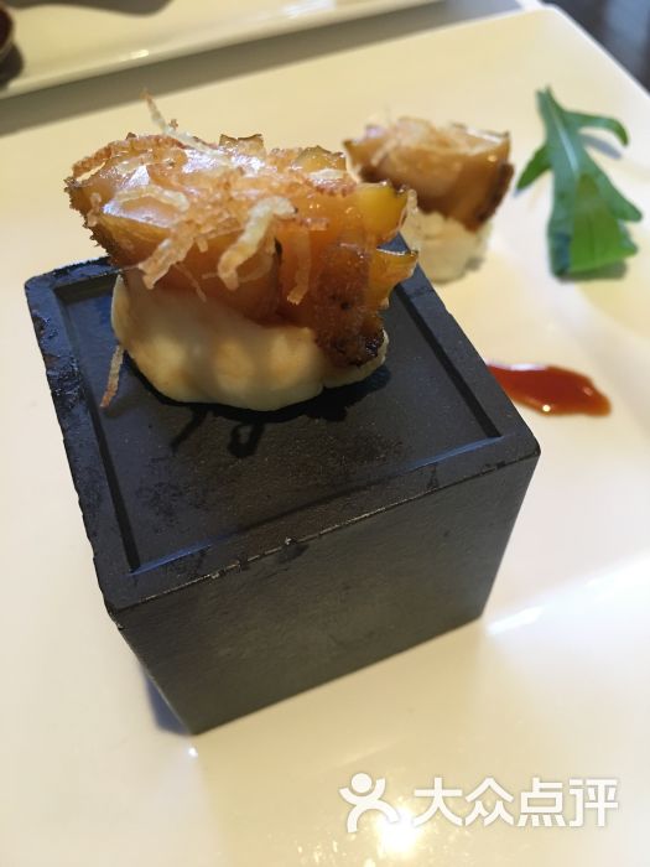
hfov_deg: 48.2
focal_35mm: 29
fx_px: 726
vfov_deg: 61.7
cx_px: 325
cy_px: 434
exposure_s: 1/33
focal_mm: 4.15
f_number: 2.2
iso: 200
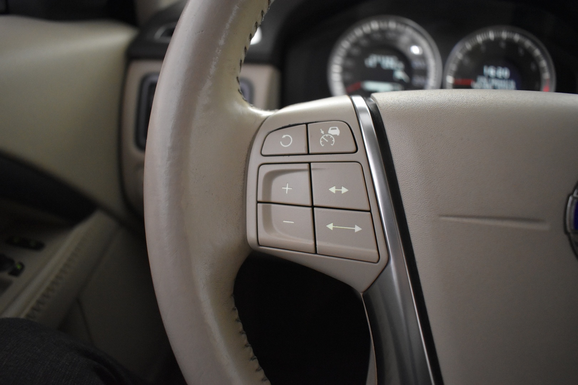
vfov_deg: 47.9
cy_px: 192
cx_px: 289
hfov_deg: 67.4
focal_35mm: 27
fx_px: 433
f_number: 3.5
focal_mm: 18
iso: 3200
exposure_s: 1/90
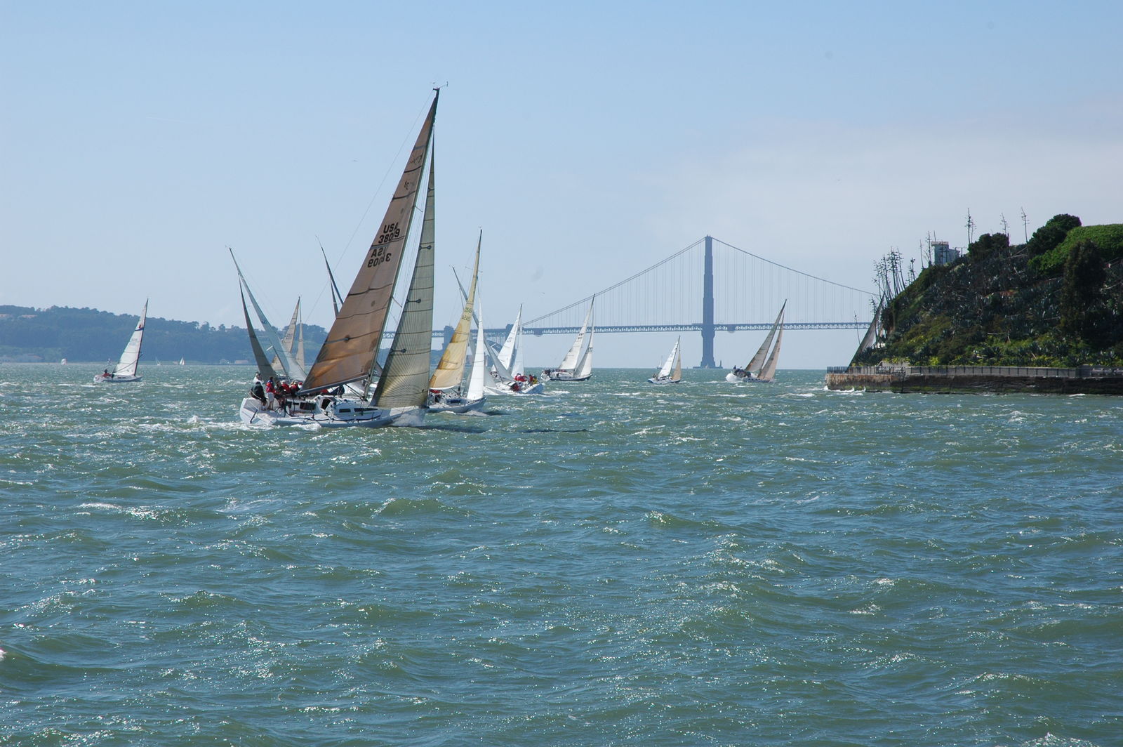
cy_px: 374
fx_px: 3273
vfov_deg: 13.0
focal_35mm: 105
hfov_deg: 19.5
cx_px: 562
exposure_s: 1/250
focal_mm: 70
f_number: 13
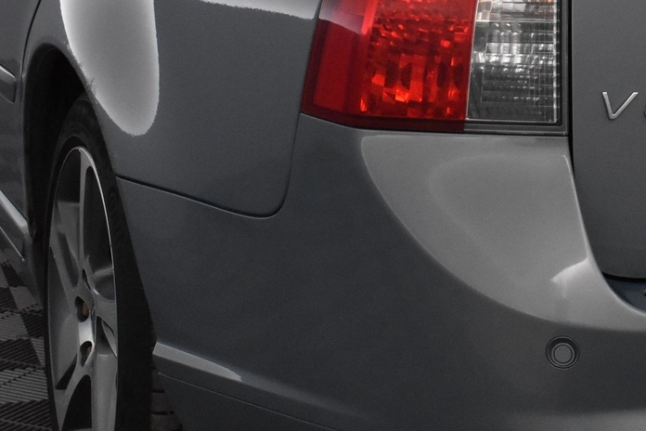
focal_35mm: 108
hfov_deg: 18.2
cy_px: 151
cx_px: 723
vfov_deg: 12.6
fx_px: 1941
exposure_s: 1/200
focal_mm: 31
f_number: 7.1
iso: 3200
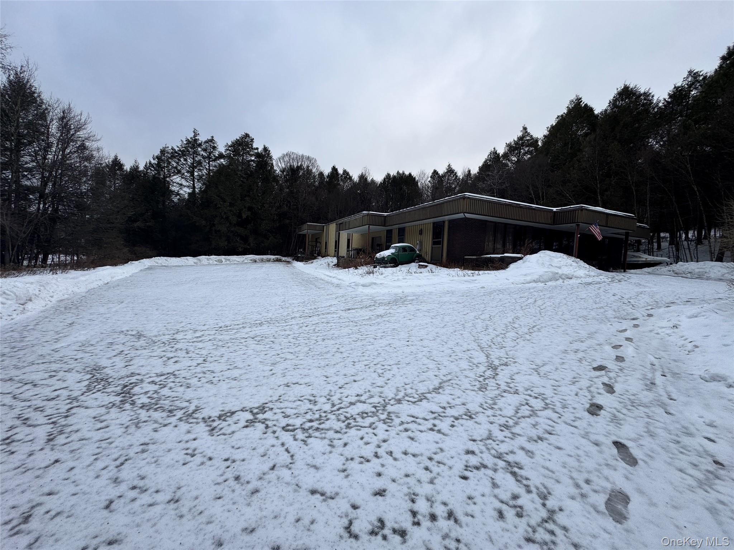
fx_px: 297
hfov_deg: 102.1
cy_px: 275
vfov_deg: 85.7
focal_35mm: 14
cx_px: 367
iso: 40
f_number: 2.2
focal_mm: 2.22
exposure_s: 1/174
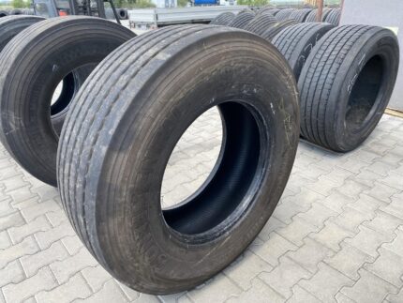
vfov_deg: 53.1
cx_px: 202
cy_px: 152
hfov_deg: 67.3
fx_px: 303
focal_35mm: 26
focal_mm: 4.25
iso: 32
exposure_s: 1/510
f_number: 1.8
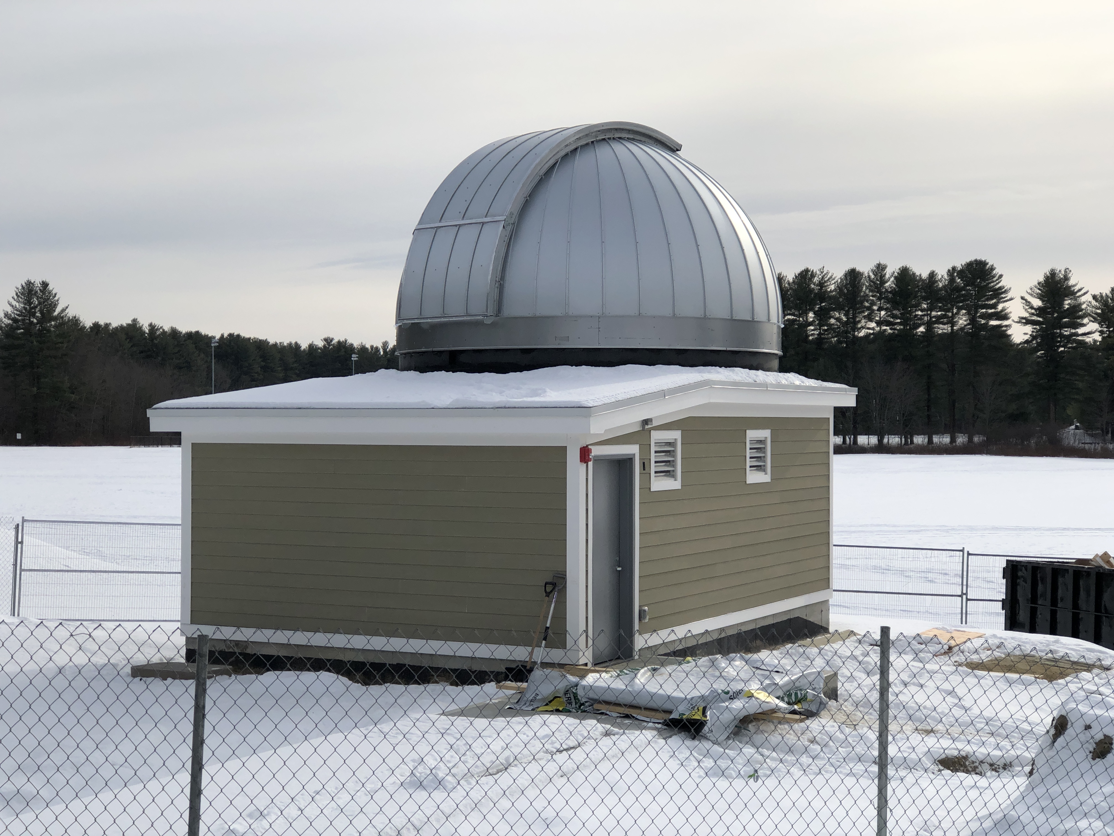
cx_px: 557
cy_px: 418
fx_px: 1834
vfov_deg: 25.7
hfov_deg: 33.8
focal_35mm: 57
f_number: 2.8
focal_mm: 6.6
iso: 20
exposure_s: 1/1297
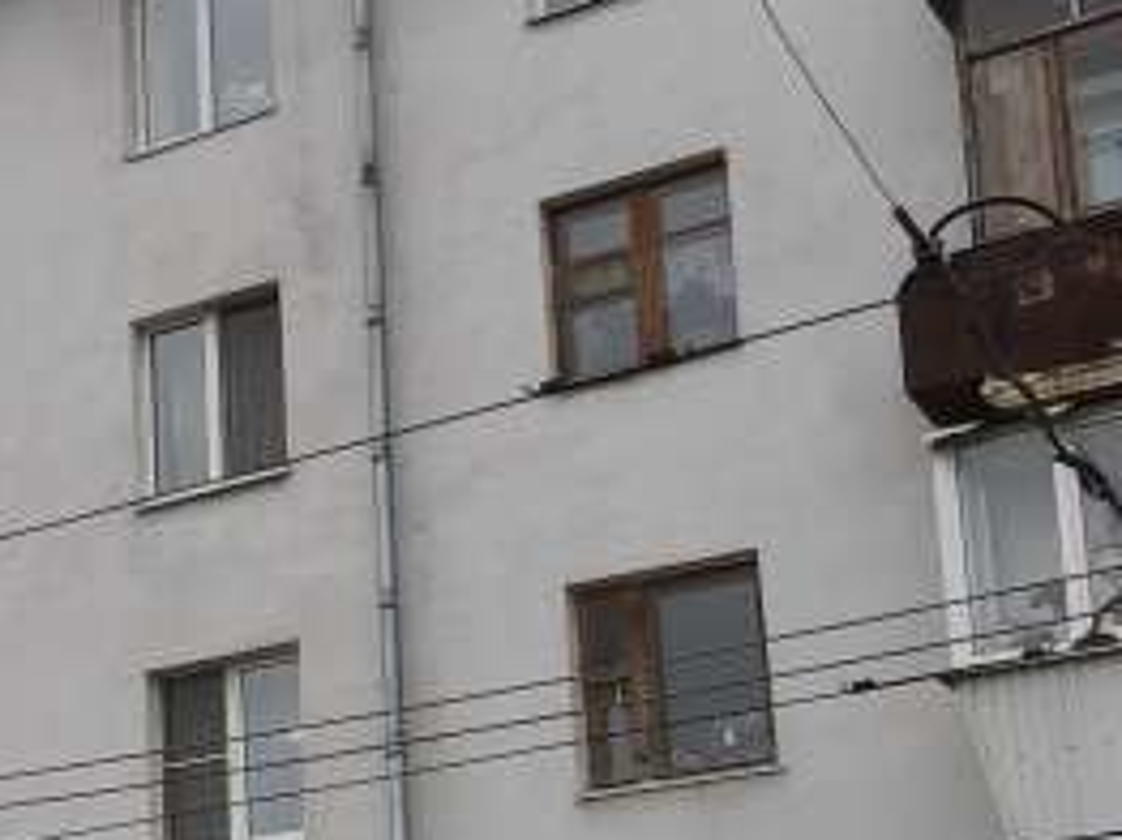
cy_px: 883
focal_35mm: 90
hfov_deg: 18.8
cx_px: -625
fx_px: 2914
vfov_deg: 16.0
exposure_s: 1/331
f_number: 1.7
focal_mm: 5.35
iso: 80
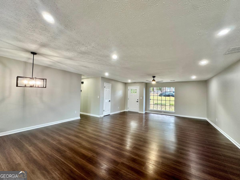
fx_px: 97
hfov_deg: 102.1
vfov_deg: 85.7
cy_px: 90
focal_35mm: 14
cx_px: 120
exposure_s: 1/60
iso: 160
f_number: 2.2
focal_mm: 2.22
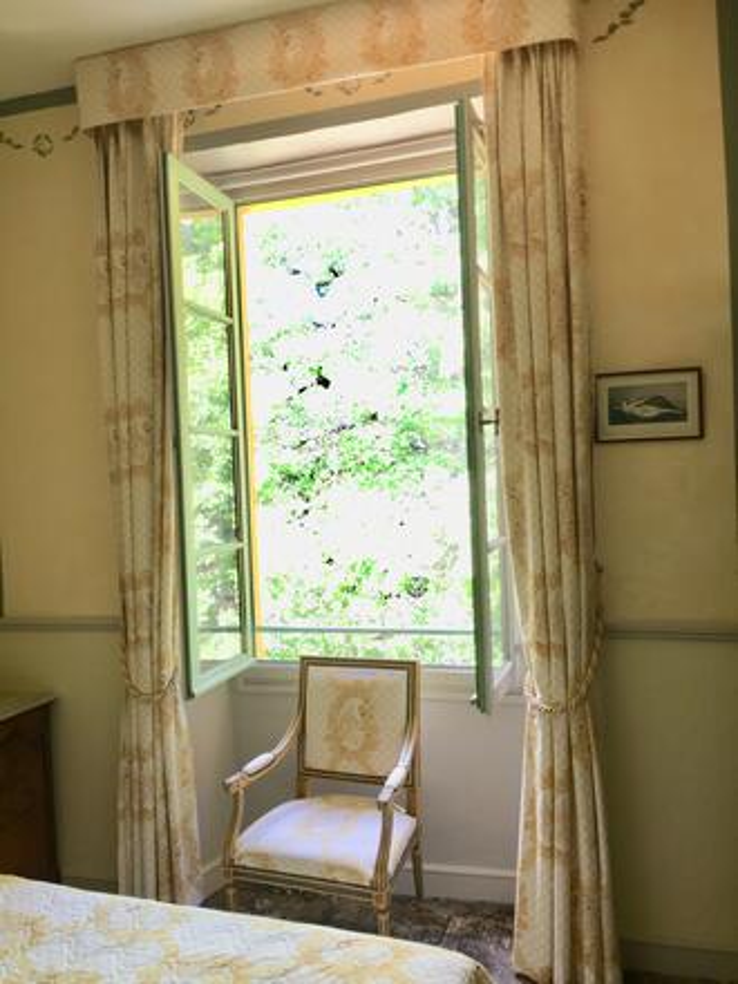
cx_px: 369
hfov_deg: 48.2
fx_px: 824
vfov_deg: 61.7
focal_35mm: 29
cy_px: 492
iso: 32
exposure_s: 1/33
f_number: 2.2
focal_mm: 4.15
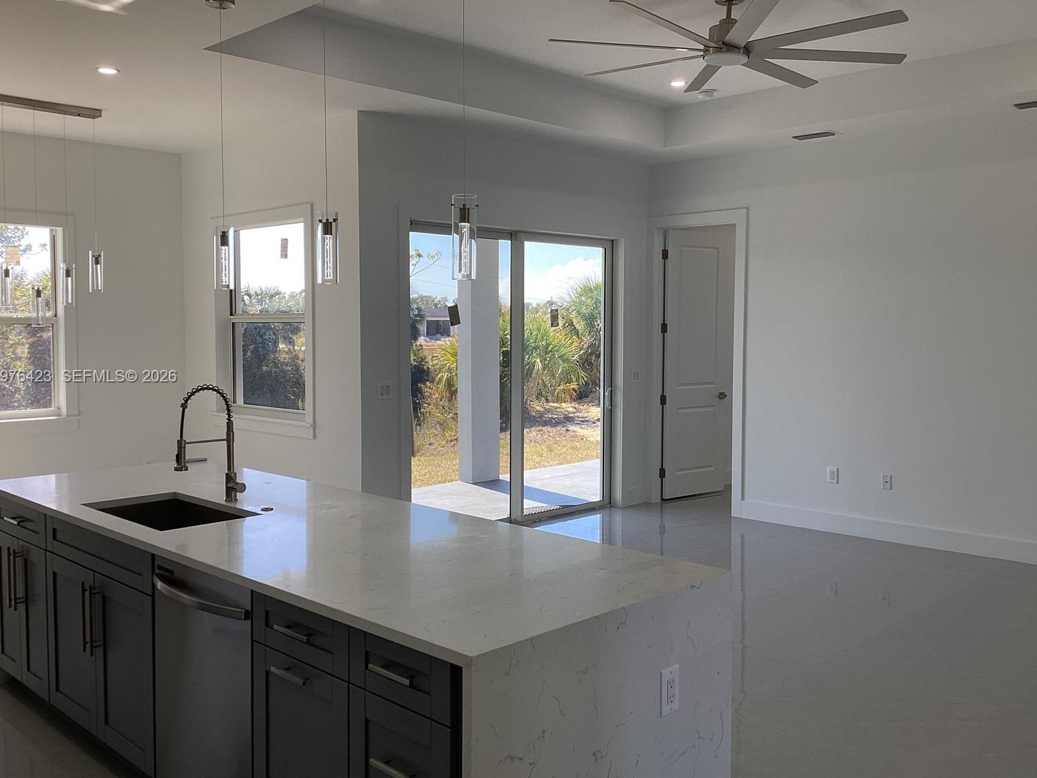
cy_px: 377
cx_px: 504
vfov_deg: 44.2
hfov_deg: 56.8
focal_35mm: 32
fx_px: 959
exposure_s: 1/120
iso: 25
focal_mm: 3.3
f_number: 2.4
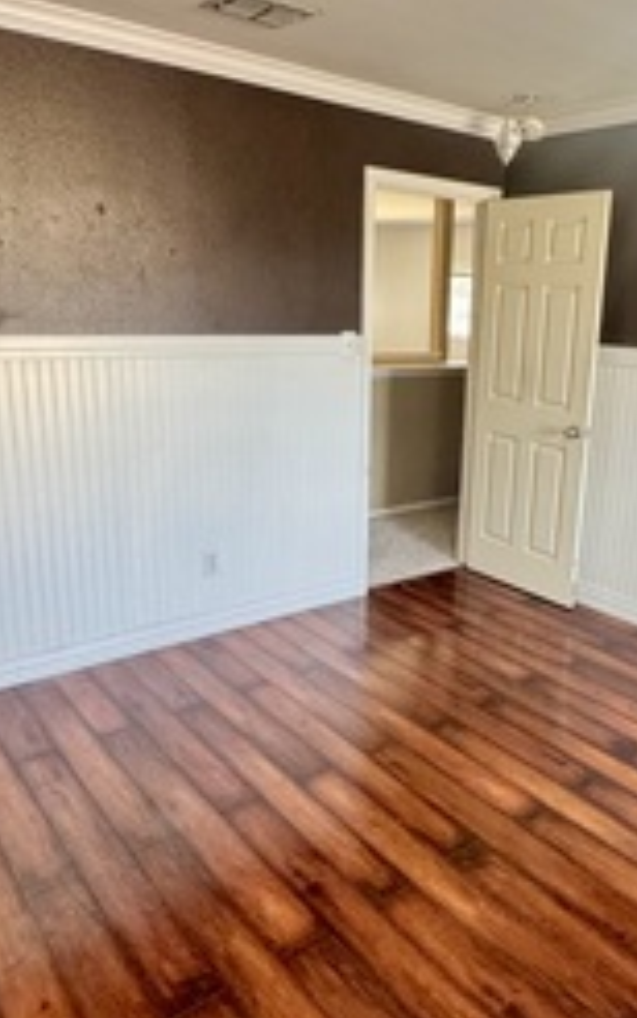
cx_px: 414
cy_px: 492
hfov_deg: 42.7
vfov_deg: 64.6
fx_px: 805
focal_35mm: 29
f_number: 2.2
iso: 800
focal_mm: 2.22
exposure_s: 1/60
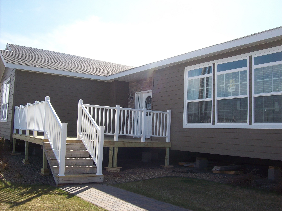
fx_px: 293
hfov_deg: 51.4
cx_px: 141
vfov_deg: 39.6
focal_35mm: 36
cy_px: 106
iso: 80
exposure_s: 1/343
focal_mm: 6
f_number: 4.8
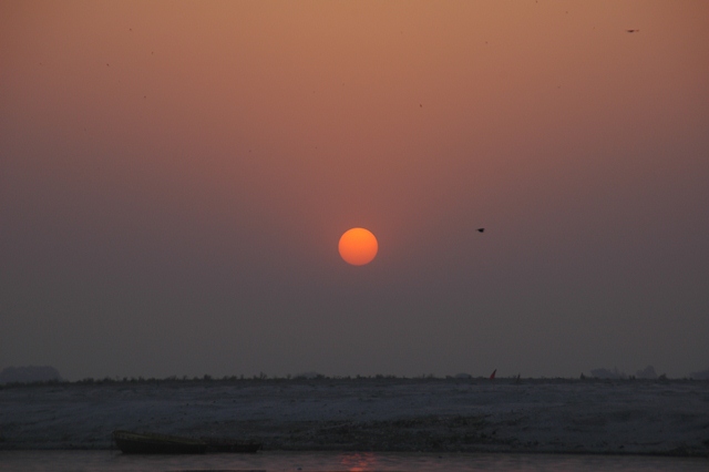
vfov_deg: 6.1
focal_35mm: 225
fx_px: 4429
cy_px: 236
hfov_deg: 9.2
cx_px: 354
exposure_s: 1/160
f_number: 8
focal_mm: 150
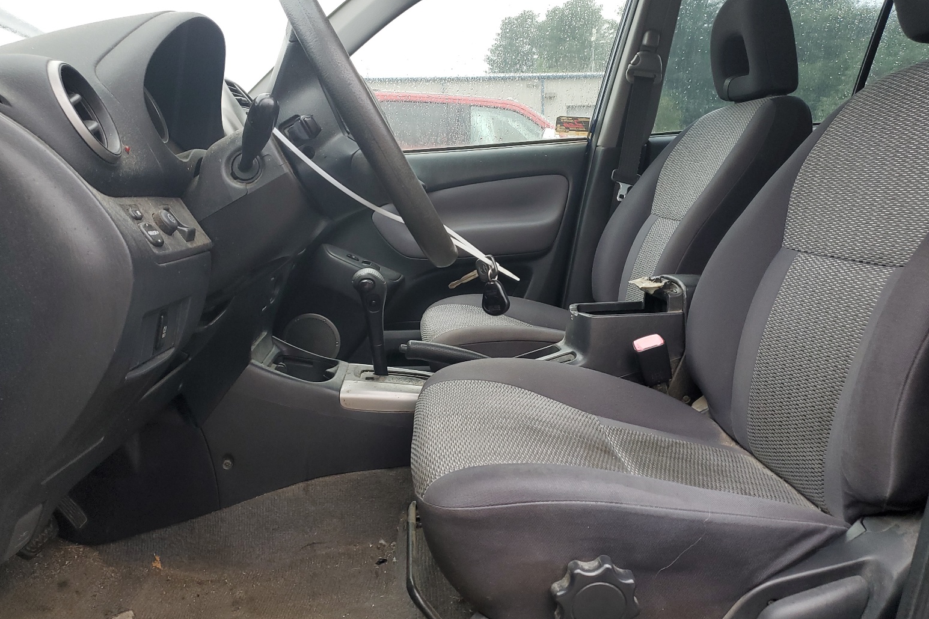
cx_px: 452
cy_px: 305
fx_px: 722
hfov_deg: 65.5
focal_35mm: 28
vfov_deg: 46.4
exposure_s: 1/60.2
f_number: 1.5
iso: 67
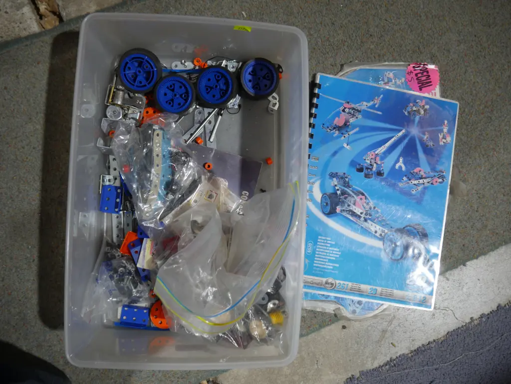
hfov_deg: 63.4
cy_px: 192
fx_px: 414
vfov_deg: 49.8
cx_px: 256
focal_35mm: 28
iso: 200
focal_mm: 14
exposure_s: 1/60
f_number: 3.5
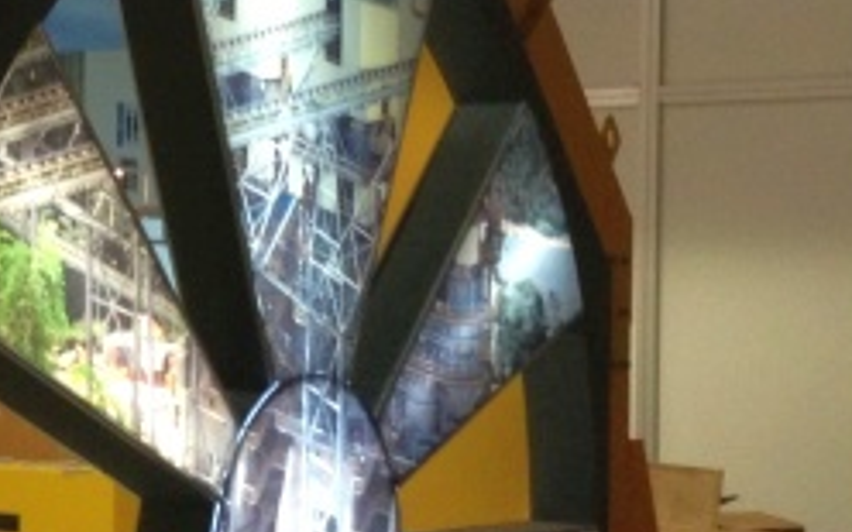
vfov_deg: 11.6
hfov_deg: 16.9
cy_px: 292
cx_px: -374
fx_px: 2624
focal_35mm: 113
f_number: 2.4
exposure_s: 1/20
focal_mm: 4.13
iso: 160
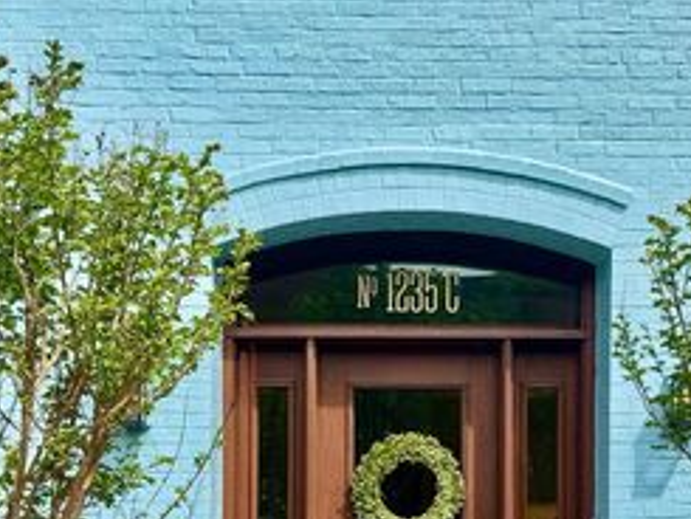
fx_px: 979
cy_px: 481
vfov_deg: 28.4
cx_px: 403
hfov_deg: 38.8
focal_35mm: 49
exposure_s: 1/3096
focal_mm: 6.76
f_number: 1.78
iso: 80
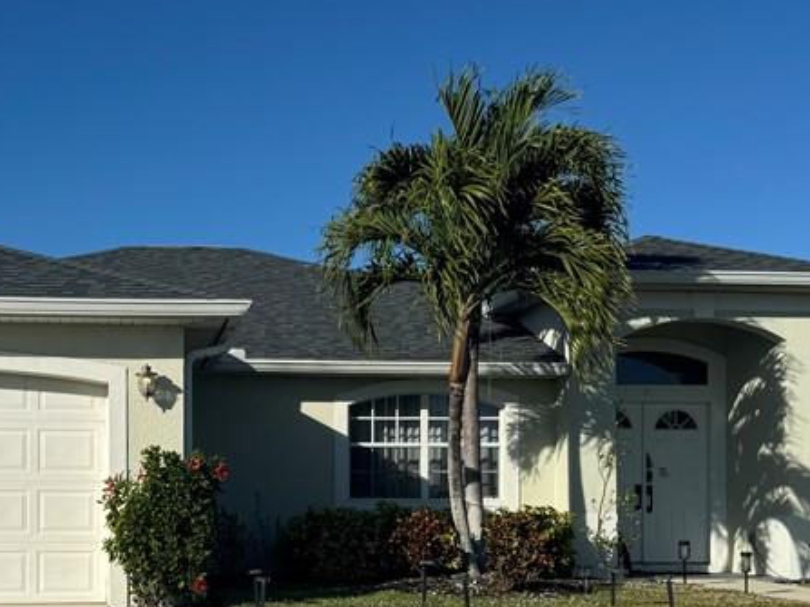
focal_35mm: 55
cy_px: 511
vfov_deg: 25.9
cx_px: 236
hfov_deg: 34.4
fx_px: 1287
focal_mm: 6.76
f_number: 1.78
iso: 80
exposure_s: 1/7937
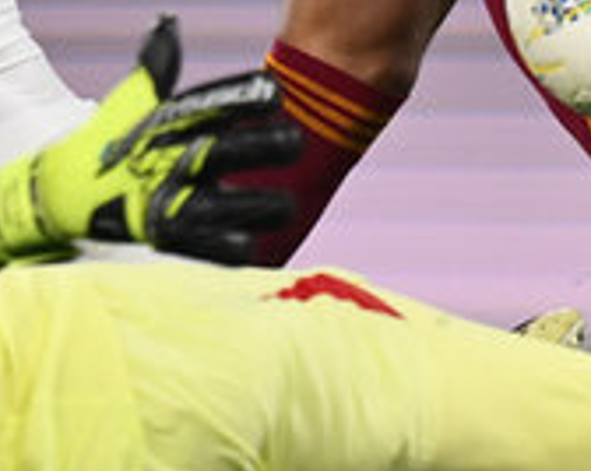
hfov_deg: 0.8
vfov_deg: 0.7
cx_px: -183
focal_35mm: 2292
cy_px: -394
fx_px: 40044
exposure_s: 1/2000
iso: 1600
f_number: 3.2
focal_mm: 400
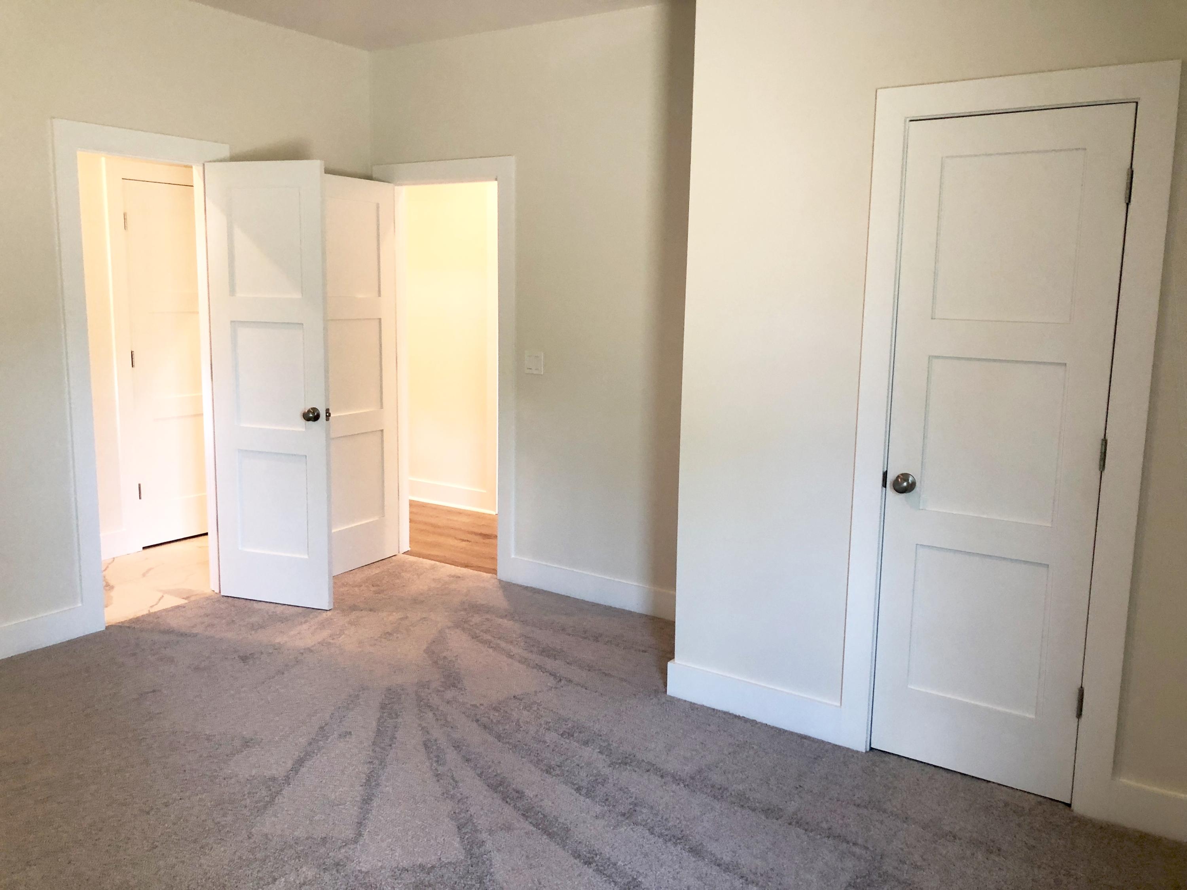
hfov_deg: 63.4
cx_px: 594
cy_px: 445
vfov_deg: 49.7
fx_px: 960
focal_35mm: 28
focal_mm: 4
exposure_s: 1/20
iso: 40
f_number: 1.8
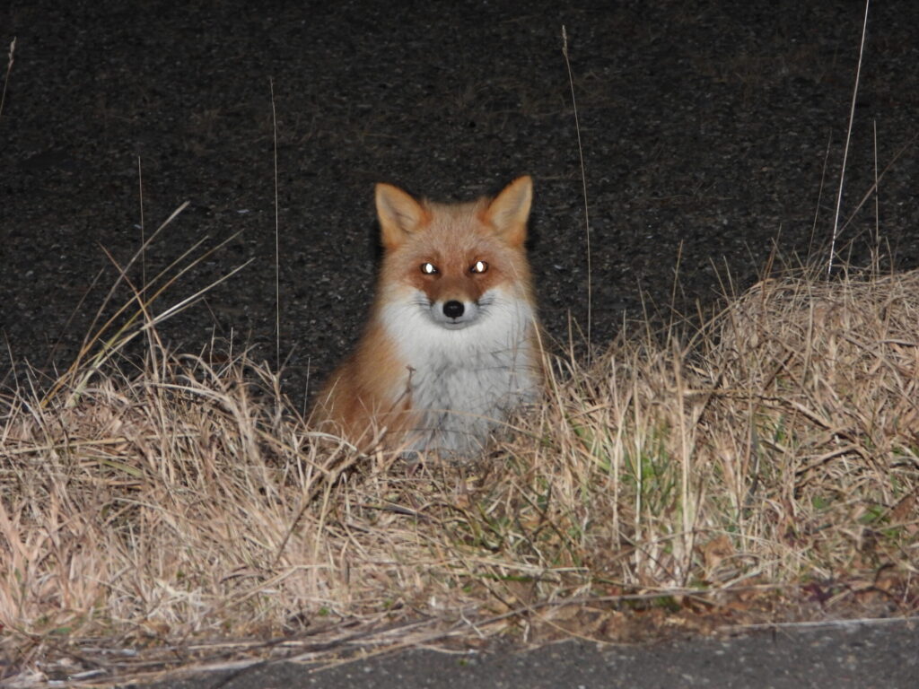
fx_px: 4911
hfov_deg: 10.7
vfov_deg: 8.0
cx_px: 460
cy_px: 344
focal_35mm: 185
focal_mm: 33.2
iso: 250
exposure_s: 1/60
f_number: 4.5
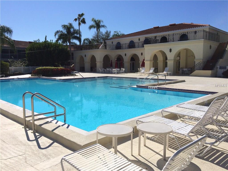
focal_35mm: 29
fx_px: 191
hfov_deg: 61.7
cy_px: 86
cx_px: 114
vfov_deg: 48.2
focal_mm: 4.15
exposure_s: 1/5128
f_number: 2.2
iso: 32
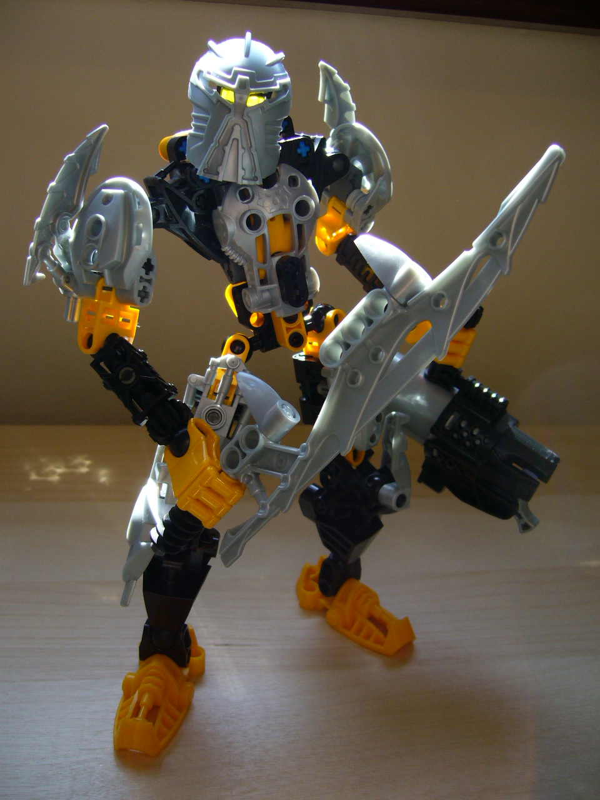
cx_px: 300
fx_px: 809
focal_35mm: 35
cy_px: 400
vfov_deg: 52.6
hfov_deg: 40.7
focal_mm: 5.8
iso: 100
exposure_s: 1/200
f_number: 2.8
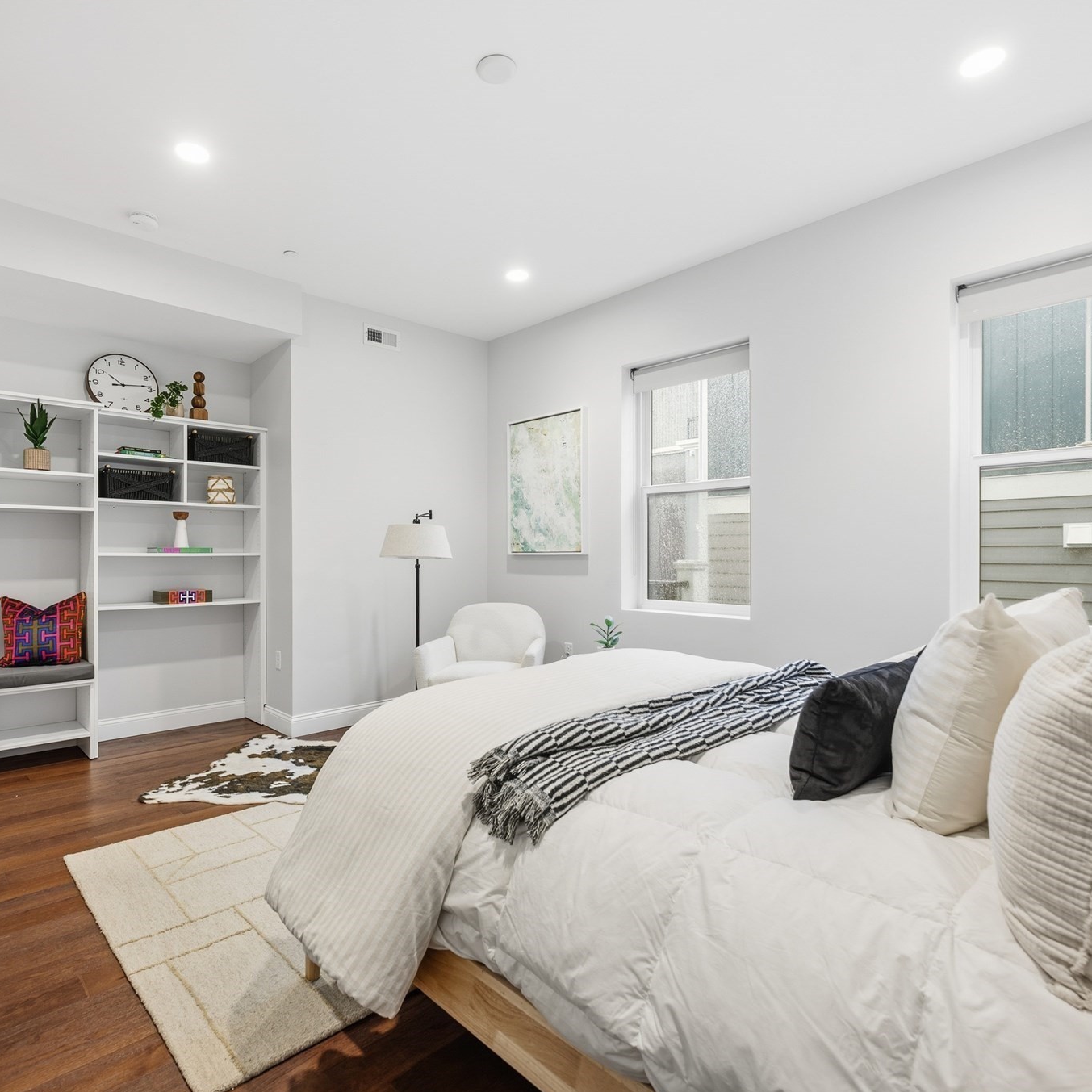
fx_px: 642
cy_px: 549
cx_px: 501
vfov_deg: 80.7
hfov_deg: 80.6
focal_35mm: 18
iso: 100
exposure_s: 1.3
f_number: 8
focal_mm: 14
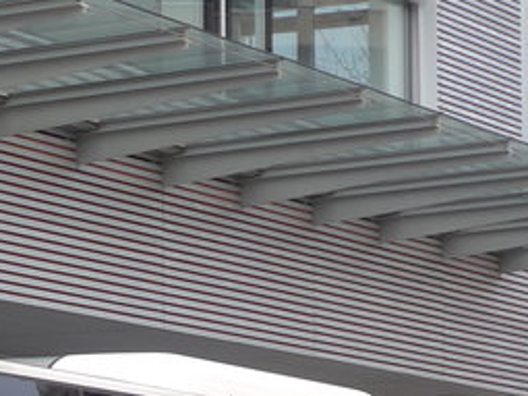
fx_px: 3735
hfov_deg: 8.0
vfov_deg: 6.0
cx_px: -226
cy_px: 485
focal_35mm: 245
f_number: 3.3
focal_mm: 10.7
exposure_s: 1/125
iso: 80
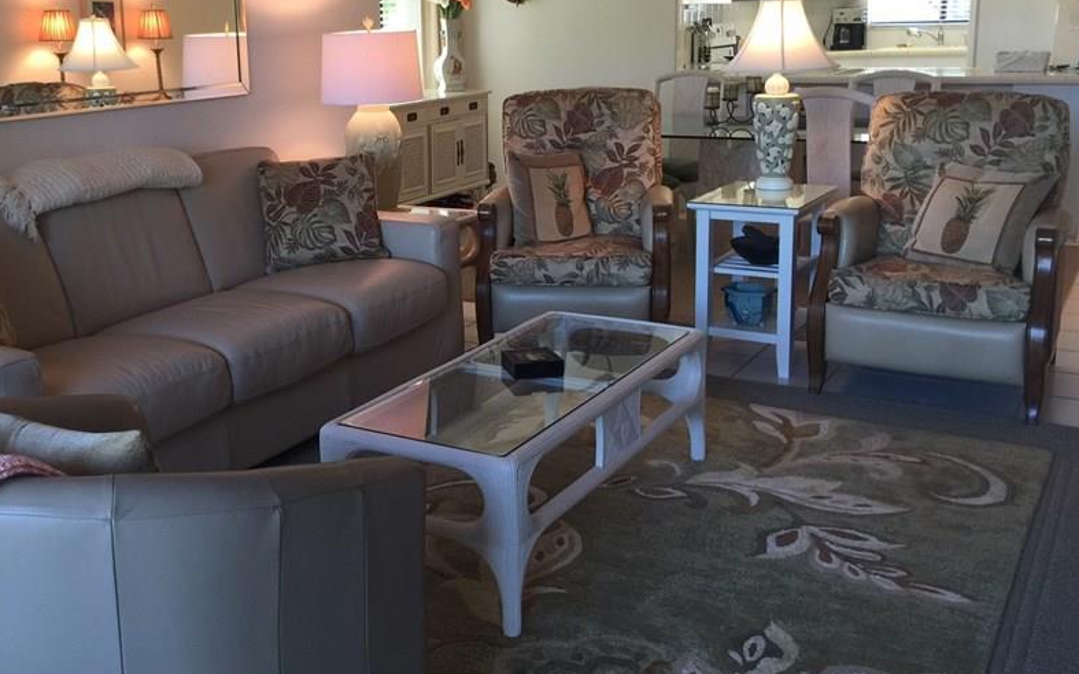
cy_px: 264
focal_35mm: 40
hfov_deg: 48.9
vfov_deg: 31.9
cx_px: 411
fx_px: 1176
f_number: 2.2
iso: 32
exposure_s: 1/30
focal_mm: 4.15
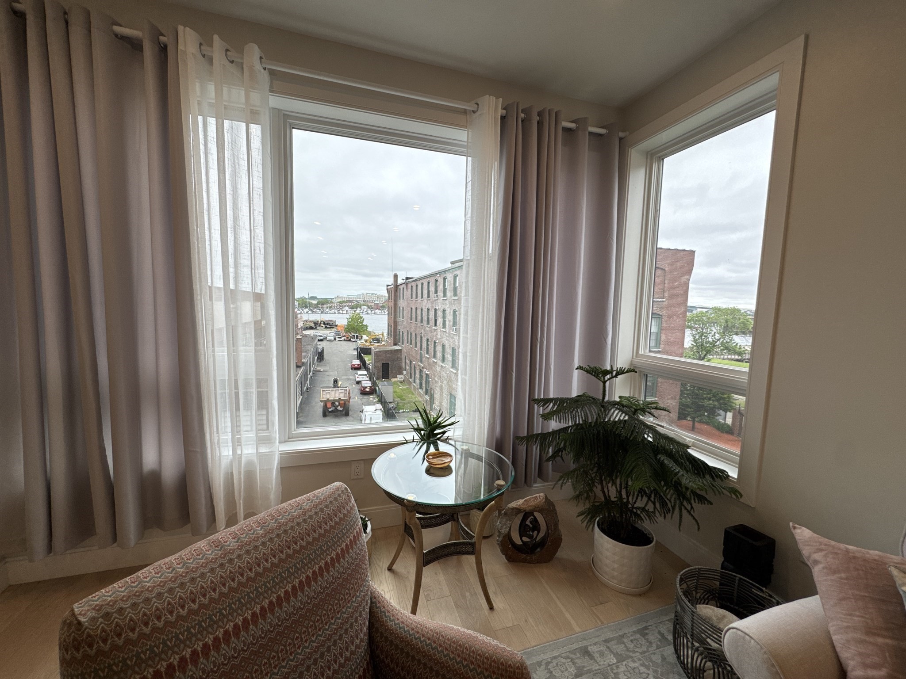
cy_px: 340
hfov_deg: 102.1
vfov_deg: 85.7
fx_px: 366
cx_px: 453
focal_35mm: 14
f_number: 2.2
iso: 40
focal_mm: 2.22
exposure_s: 1/157
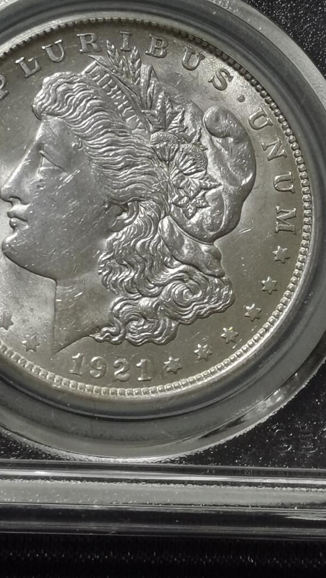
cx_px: 114
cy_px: 103
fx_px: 2119
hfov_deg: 8.8
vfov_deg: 15.4
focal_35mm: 138
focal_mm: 5.58
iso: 50
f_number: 1.8
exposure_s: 1/154
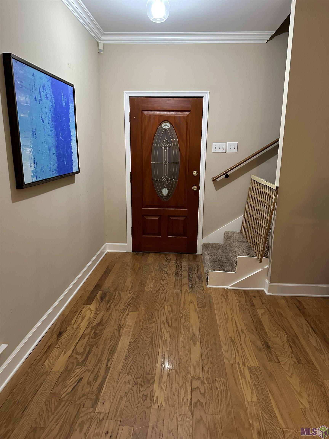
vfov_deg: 71.6
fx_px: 304
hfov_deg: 56.8
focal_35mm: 24
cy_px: 220
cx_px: 164
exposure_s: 1/60
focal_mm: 6.86
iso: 500
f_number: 1.78
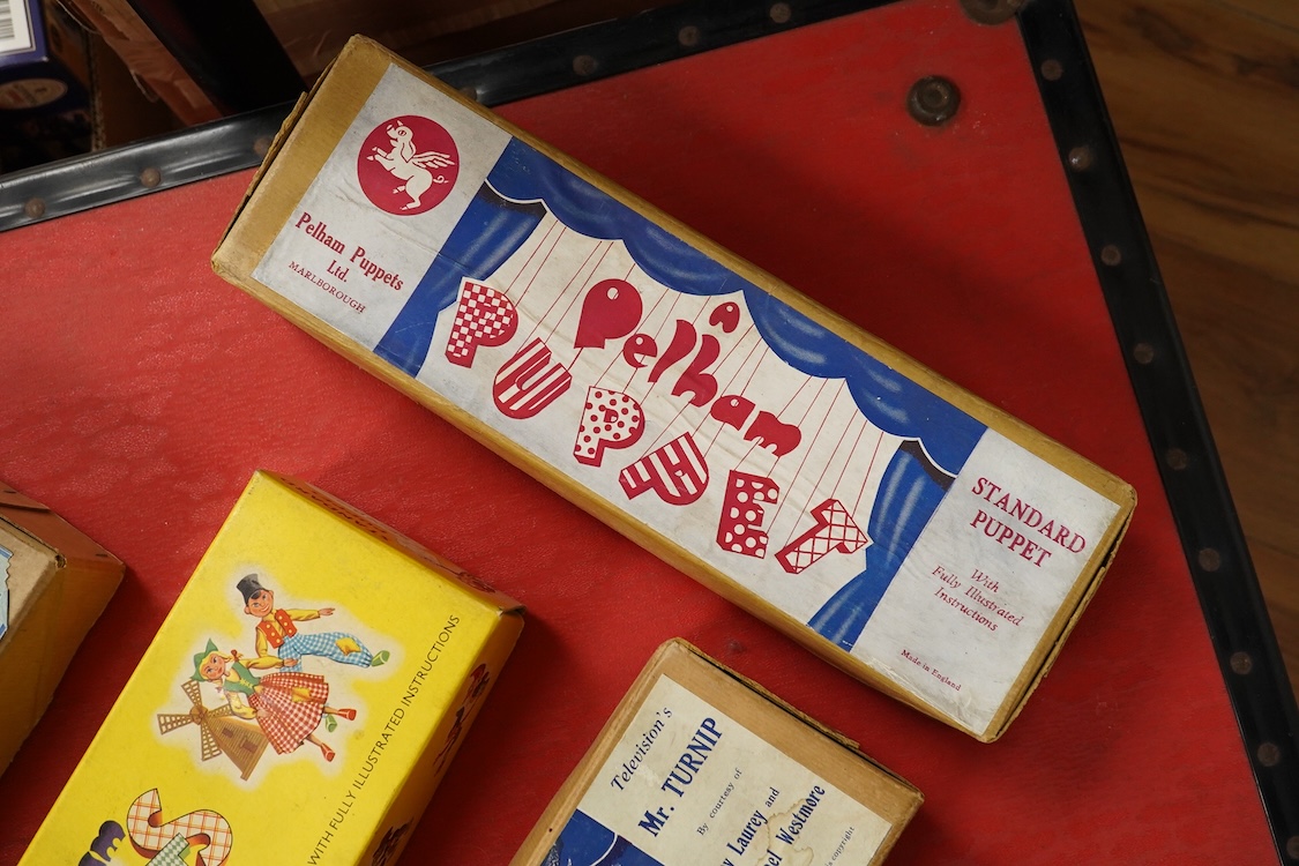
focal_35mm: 45
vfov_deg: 29.9
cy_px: 433
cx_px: 650
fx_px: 1624
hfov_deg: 43.6
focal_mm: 30
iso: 2000
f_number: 9
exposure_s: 1/100
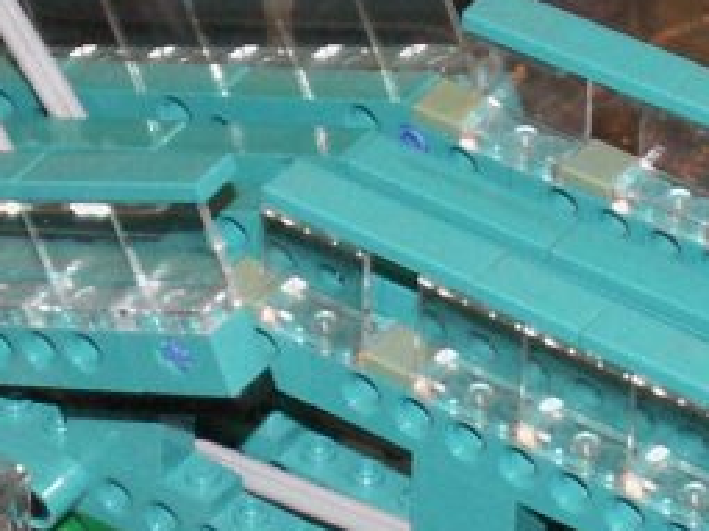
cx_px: 430
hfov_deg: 8.6
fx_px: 4709
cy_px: 420
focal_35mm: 230
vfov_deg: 6.4
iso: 160
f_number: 2.8
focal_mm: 7.2
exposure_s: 1/60
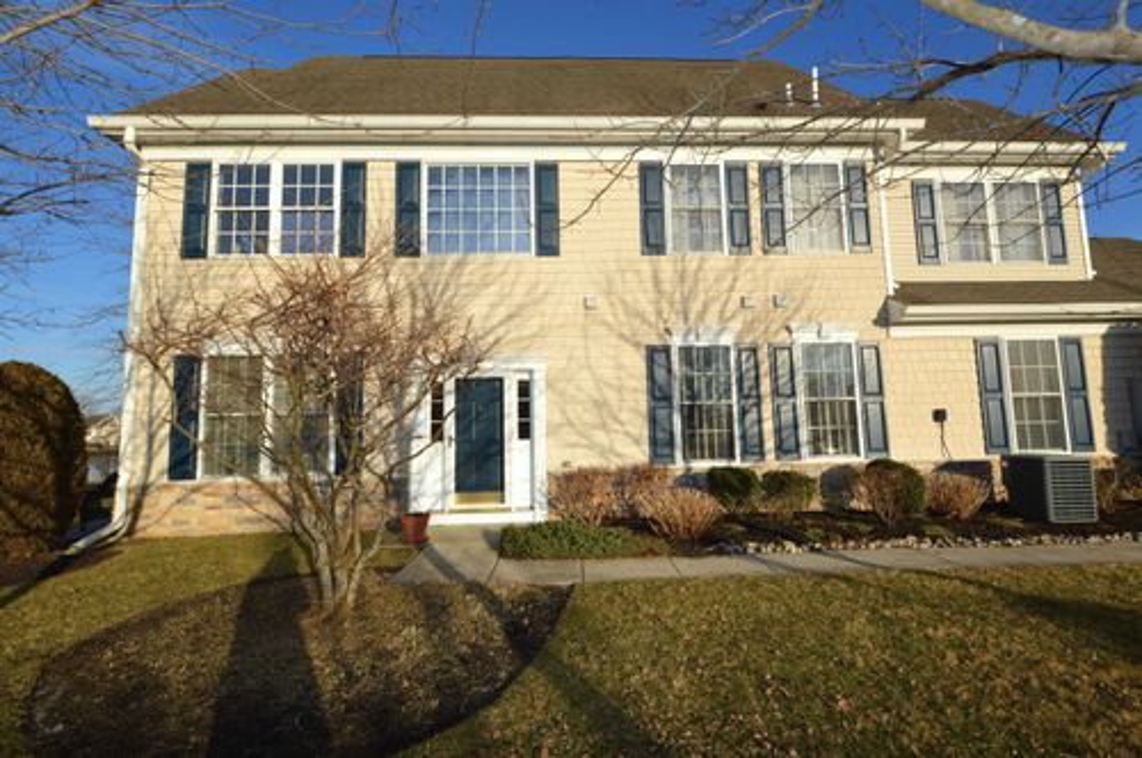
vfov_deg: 77.2
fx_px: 475
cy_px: 379
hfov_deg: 100.5
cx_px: 571
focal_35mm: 15
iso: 100
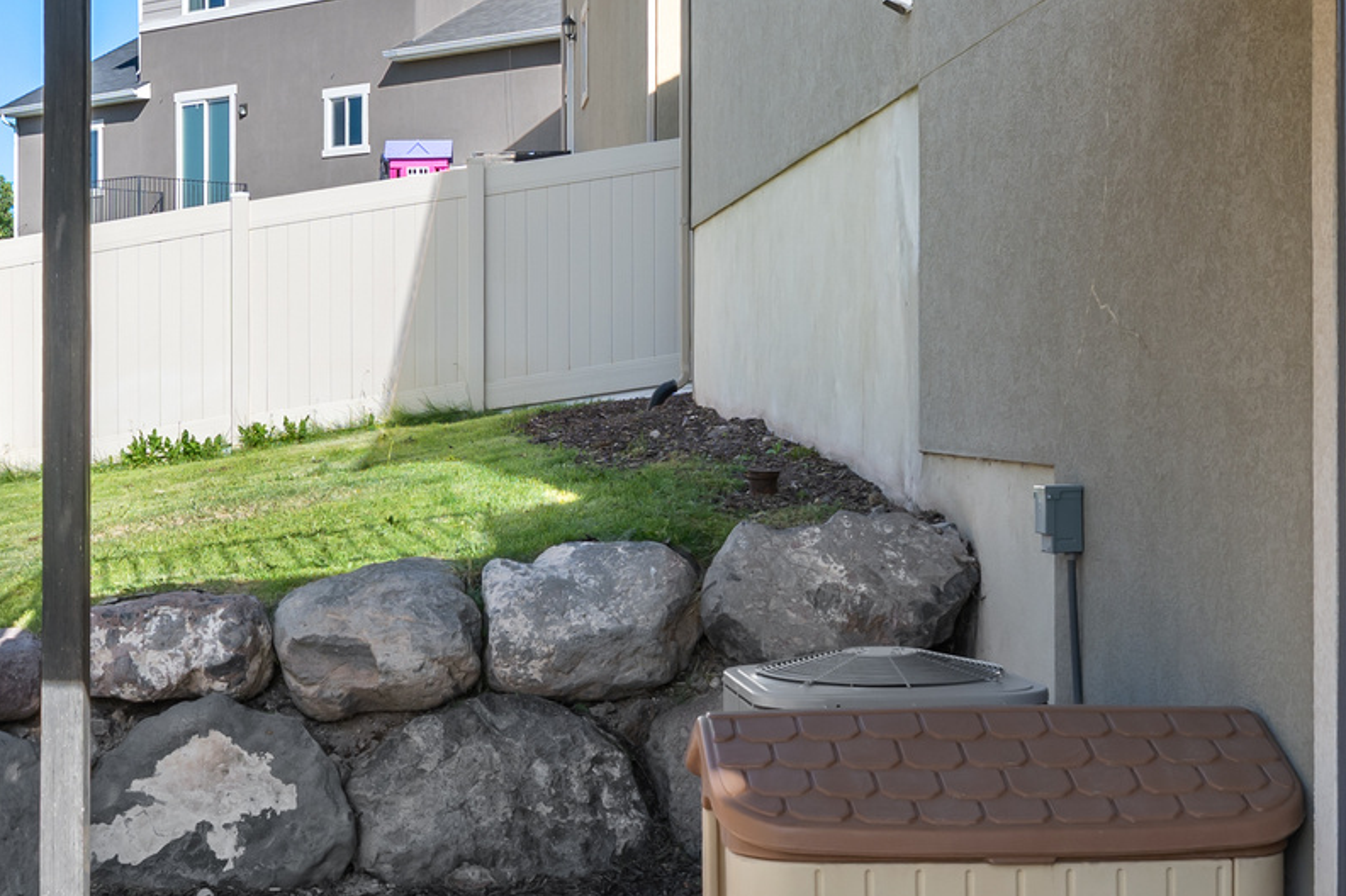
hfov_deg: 31.9
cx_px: 358
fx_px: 2317
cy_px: 680
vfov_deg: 21.7
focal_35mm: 62
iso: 80
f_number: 6.3
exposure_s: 1/100
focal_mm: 16
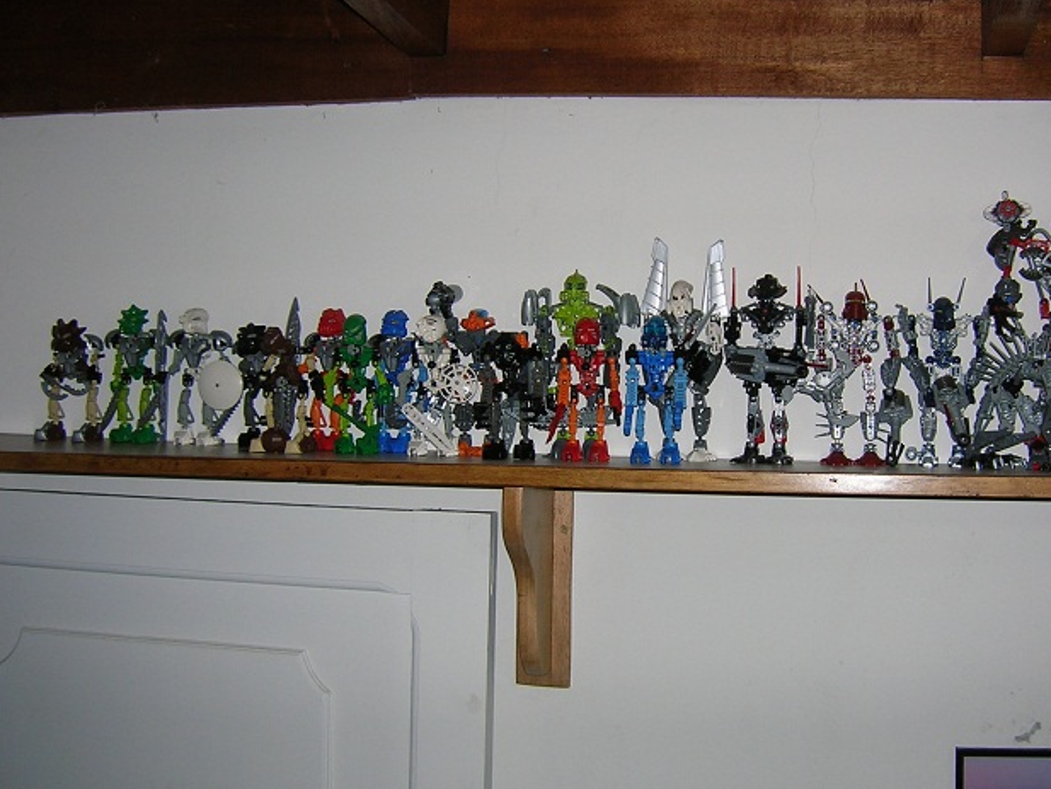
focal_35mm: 44
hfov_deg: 42.7
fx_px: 1336
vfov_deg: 32.8
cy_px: 339
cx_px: 637
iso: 50
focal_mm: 5.7
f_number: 2.9
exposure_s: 1/60.1
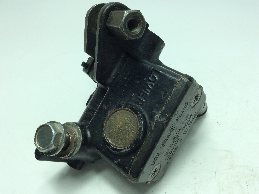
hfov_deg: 56.9
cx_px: 130
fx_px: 239
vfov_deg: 44.1
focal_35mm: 32
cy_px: 97
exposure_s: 1/329
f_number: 2.4
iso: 32
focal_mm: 3.3
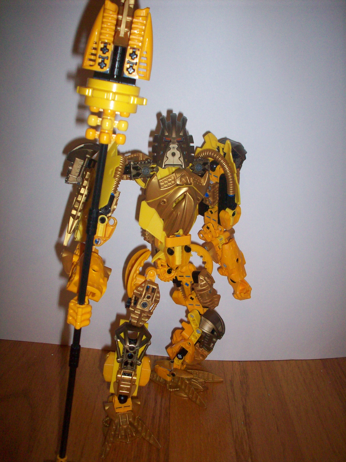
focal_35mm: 37
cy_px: 231
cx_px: 173
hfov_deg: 38.7
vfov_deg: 50.1
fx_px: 493
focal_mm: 6.2
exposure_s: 1/64
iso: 160
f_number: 2.8
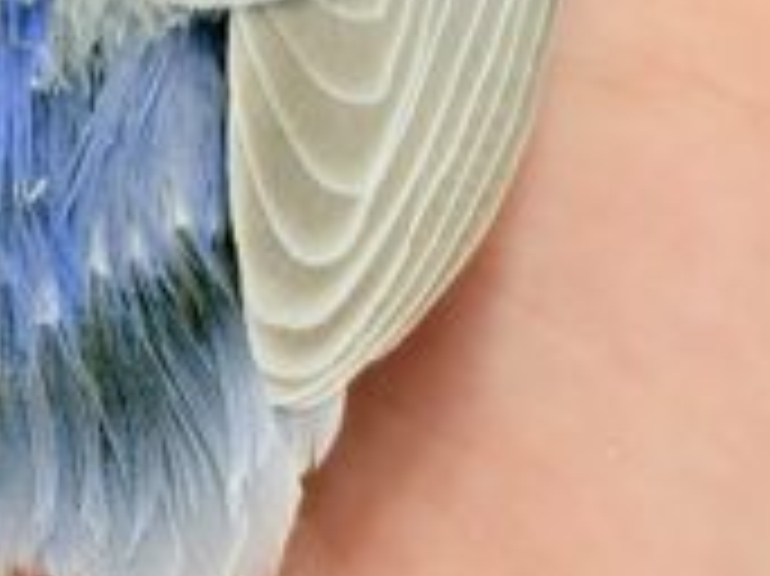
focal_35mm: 195
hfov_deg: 10.1
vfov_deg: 7.6
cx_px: 284
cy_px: 36
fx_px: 4335
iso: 50
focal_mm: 5.96
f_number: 1.6
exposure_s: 1/50
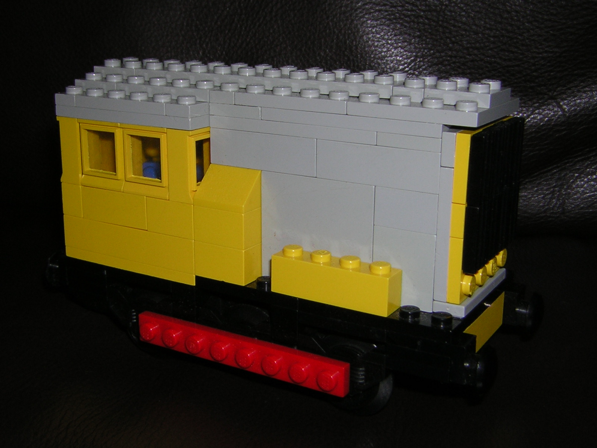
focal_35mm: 47
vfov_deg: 30.9
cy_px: 224
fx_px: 811
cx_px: 298
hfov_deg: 40.4
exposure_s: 1/60.1
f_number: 5.8
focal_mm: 6.1
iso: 50
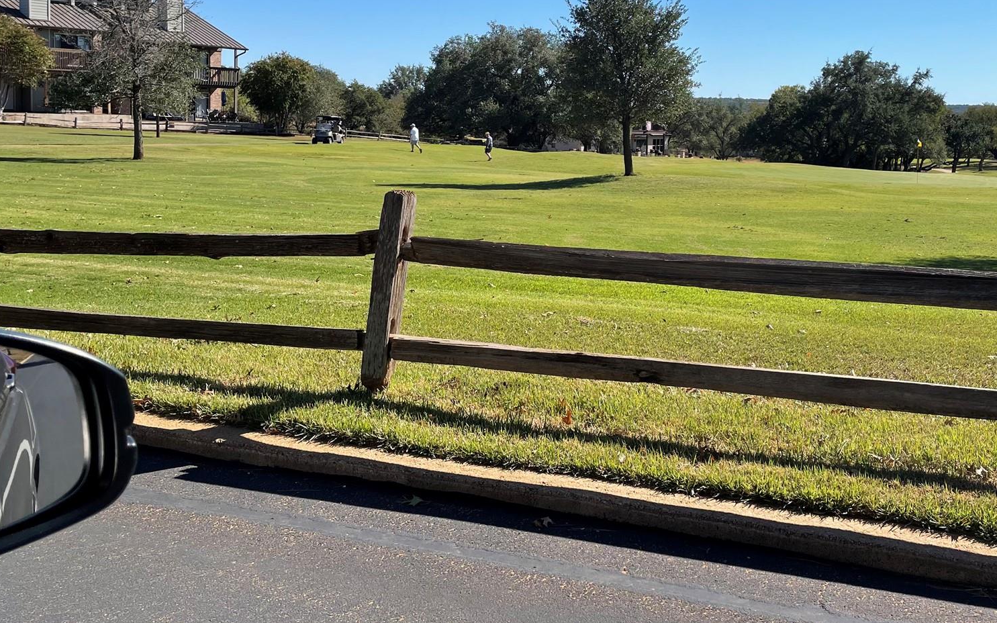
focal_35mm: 38
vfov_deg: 33.2
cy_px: 191
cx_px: 593
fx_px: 1032
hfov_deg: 51.2
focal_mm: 4.2
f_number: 1.6
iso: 32
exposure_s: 1/3610
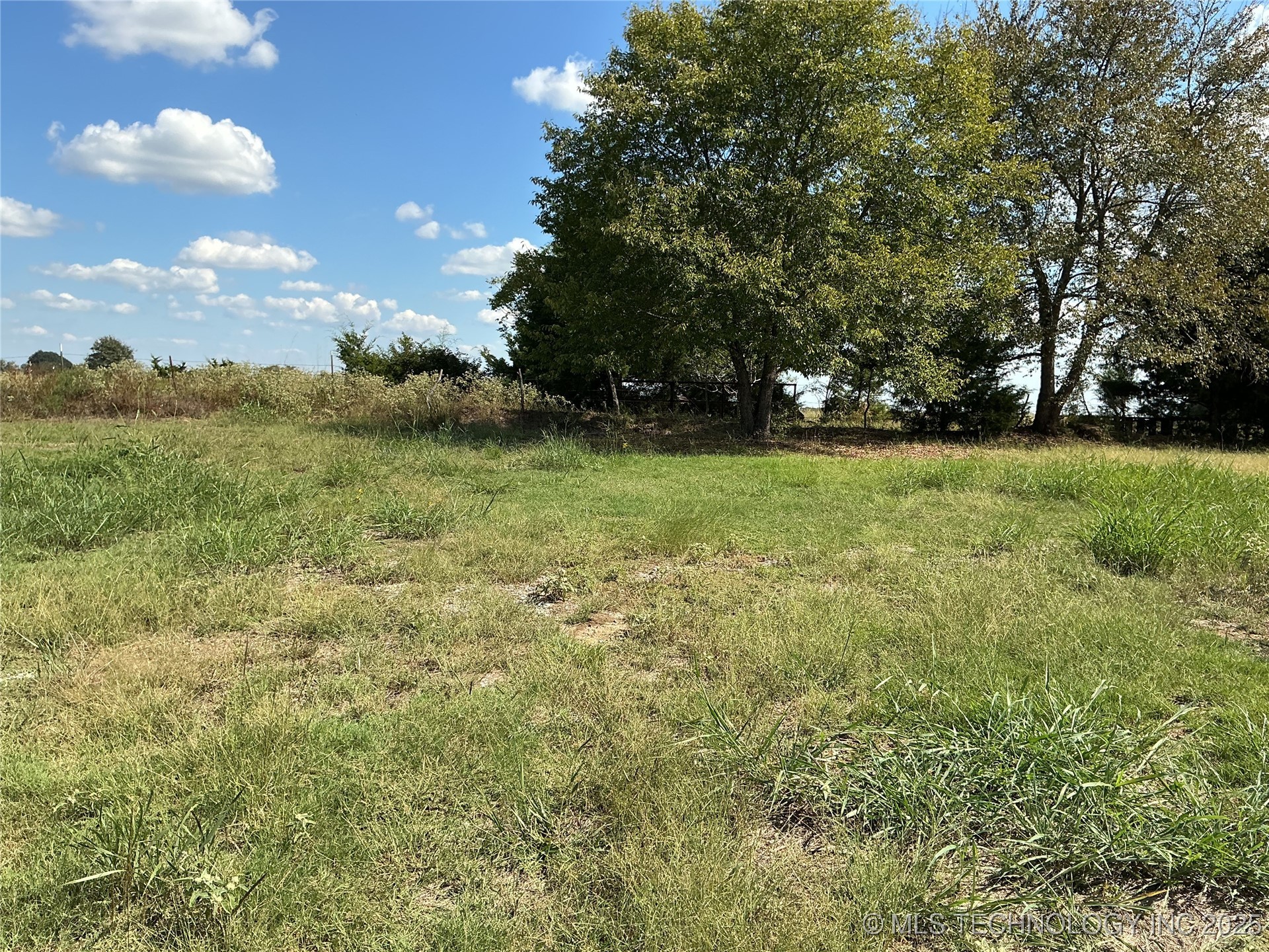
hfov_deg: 61.7
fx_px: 1063
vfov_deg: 48.2
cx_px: 634
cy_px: 476
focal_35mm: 29
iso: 25
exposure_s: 1/1577
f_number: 1.8
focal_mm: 3
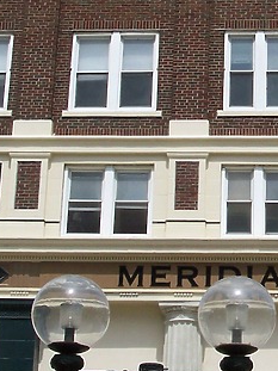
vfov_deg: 17.8
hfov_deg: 13.3
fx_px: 1179
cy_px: 93
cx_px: 272
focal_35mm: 110
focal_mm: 8
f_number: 4.8
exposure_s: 1/1000
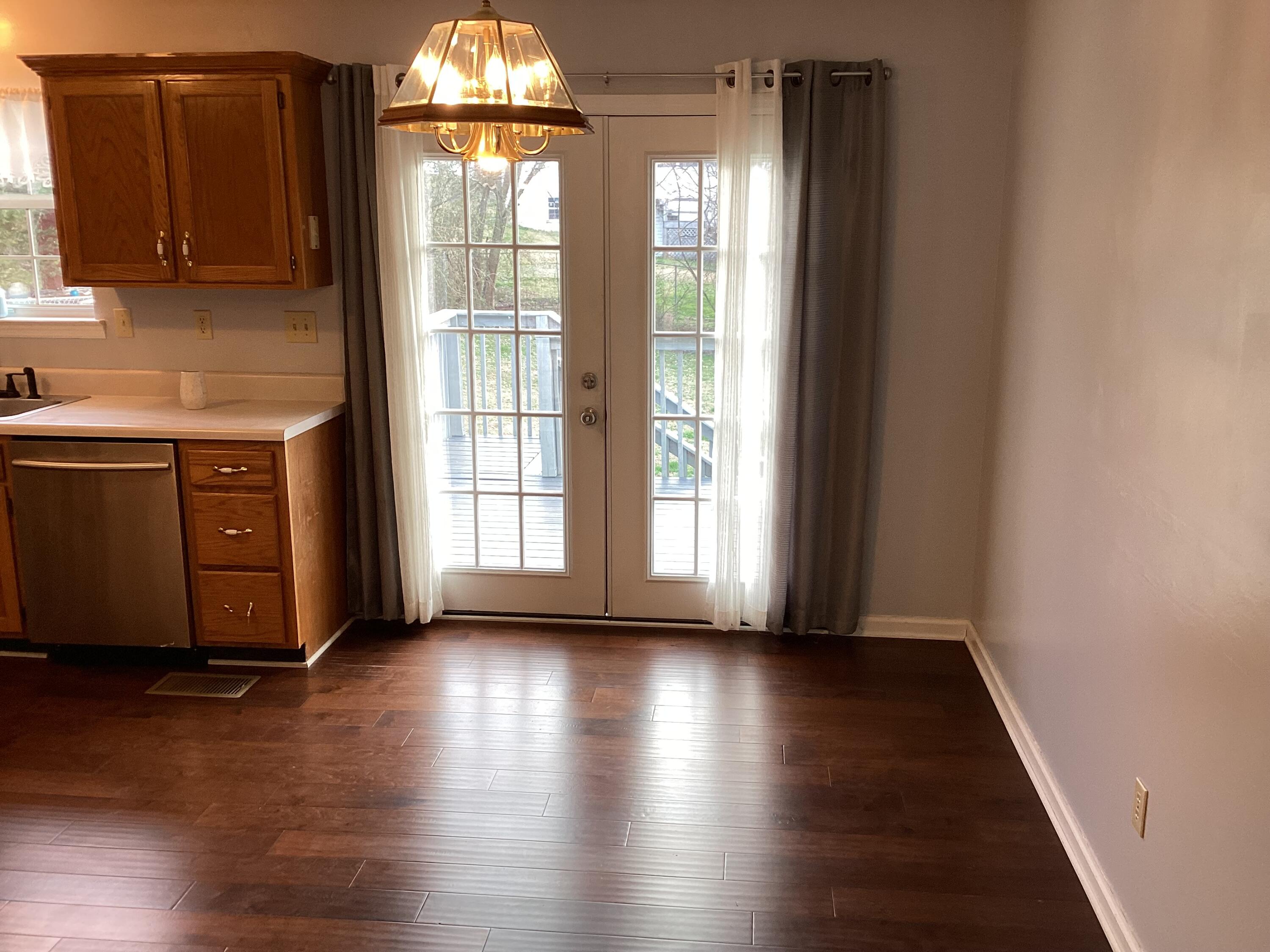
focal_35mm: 31
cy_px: 476
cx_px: 635
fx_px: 1137
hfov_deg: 58.4
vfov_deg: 45.4
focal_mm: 3.3
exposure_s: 1/60
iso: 50
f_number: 2.4
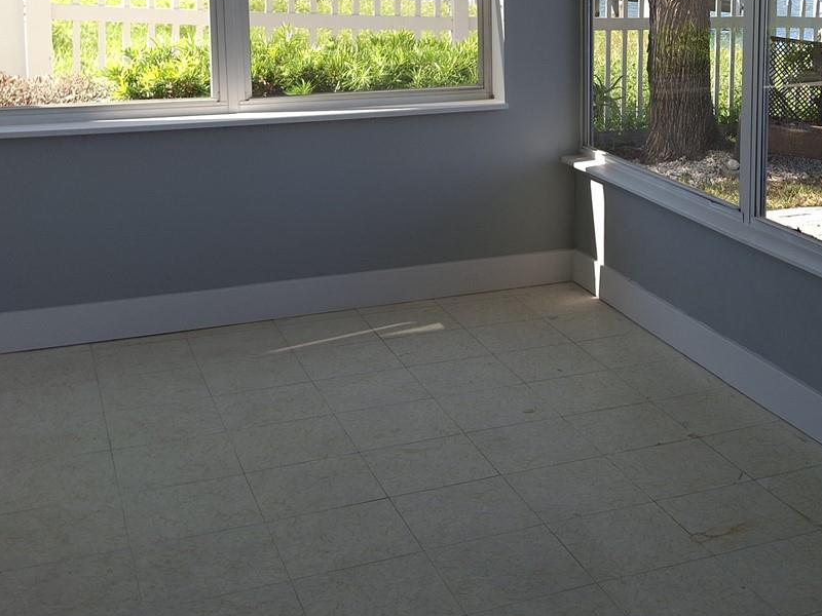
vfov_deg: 28.1
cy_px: 75
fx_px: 1187
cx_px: 673
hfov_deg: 36.7
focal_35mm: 50
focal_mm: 4.69
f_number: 1.8
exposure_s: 1/145
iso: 40
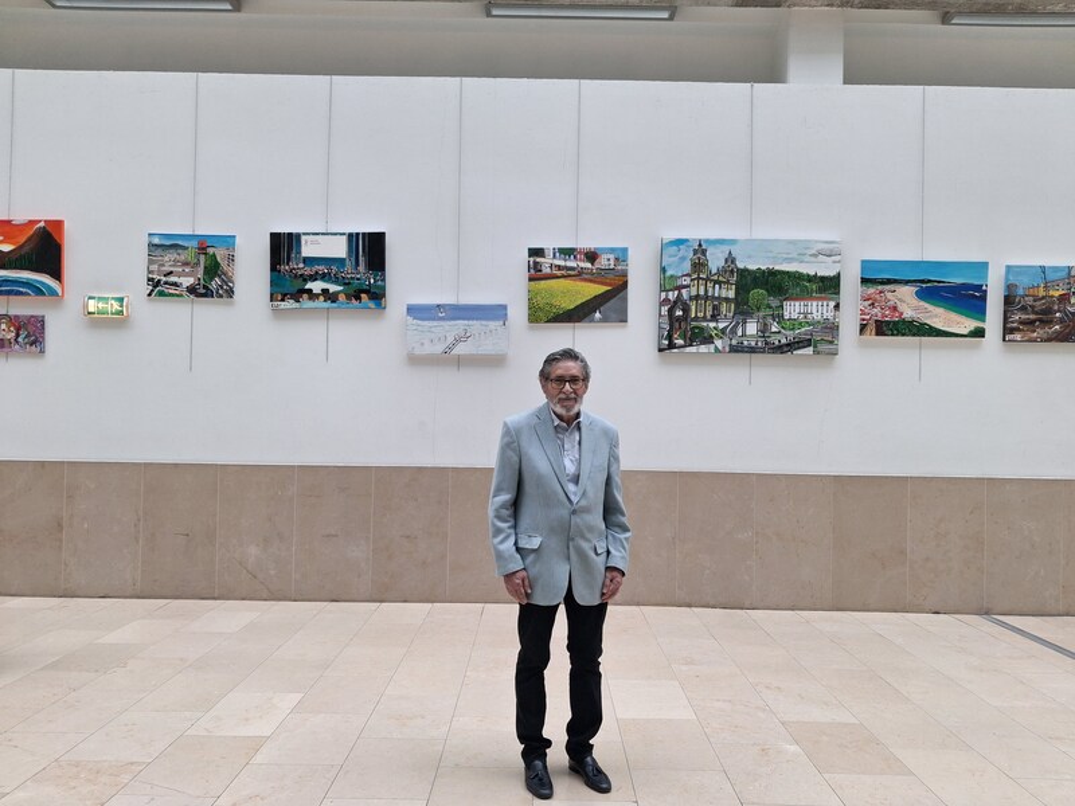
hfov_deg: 65.3
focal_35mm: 27
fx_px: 838
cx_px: 538
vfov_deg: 51.4
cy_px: 403
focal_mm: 4
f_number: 1.8
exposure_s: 1/120
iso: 125
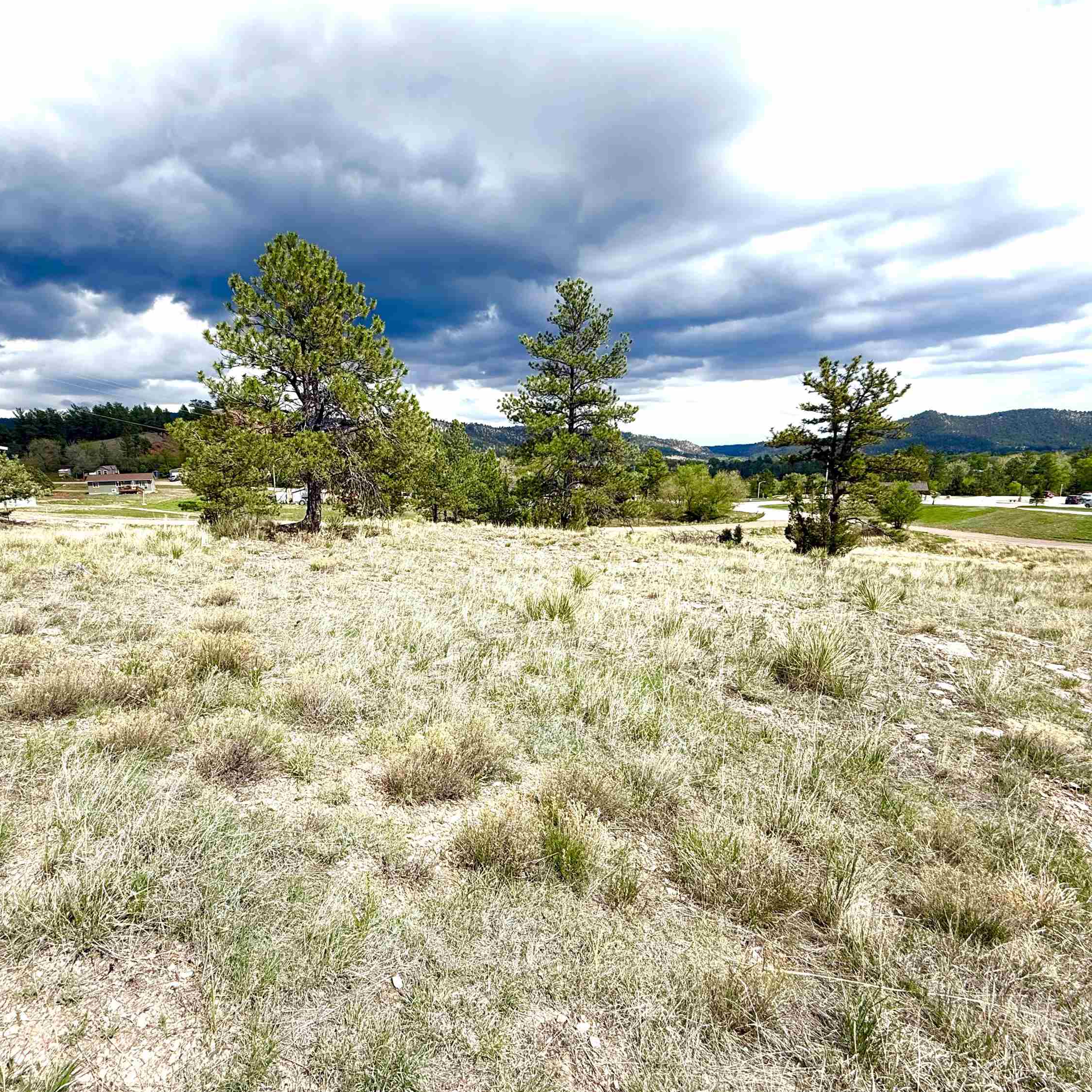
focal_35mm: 17
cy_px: 559
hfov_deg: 83.5
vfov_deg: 84.0
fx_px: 607
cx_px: 475
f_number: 2.2
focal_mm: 2.22
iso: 50
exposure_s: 1/2506
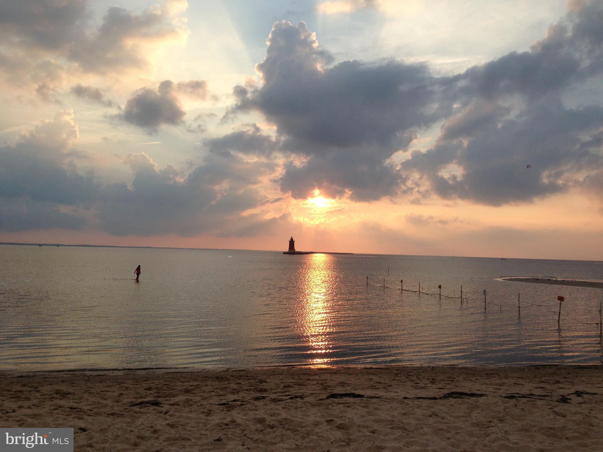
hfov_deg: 55.4
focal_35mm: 33
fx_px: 575
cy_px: 226
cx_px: 302
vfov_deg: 42.9
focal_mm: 4.12
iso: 50
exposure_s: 1/1153
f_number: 2.4
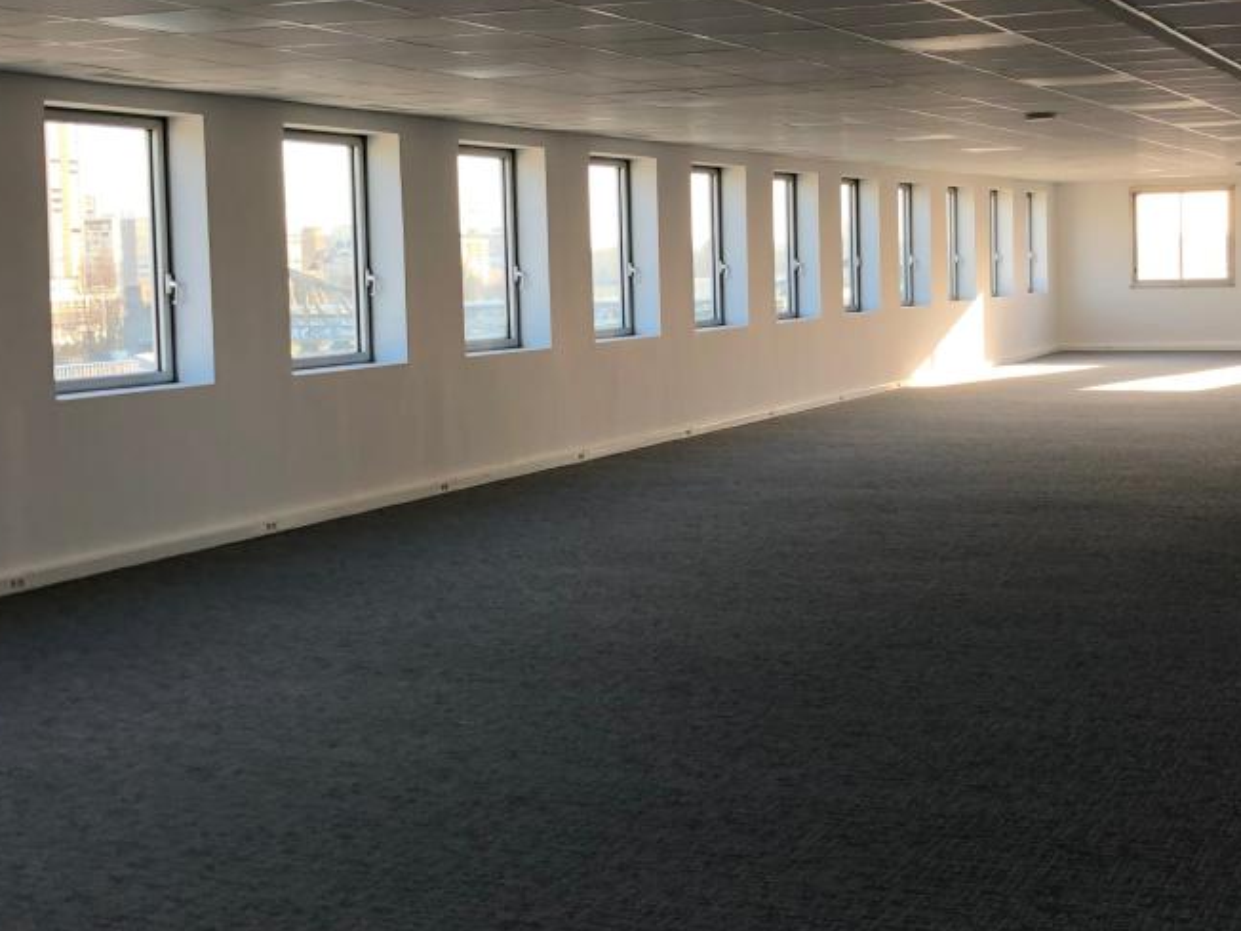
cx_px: 702
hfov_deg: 34.9
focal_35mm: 55
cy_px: 369
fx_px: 1972
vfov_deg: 26.5
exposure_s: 1/120
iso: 50
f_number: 1.8
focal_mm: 3.99
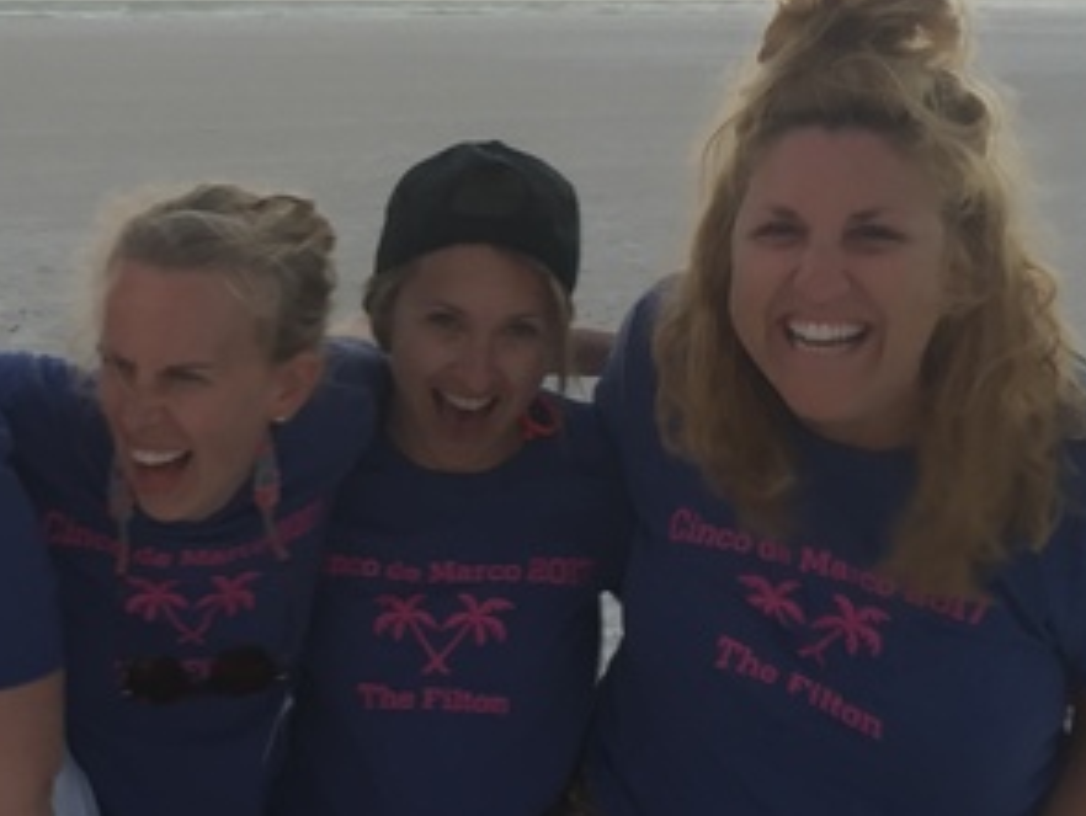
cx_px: 166
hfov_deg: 26.7
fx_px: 2229
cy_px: 469
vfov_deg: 20.7
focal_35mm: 71
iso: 80
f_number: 2.2
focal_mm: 4.15
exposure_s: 1/30
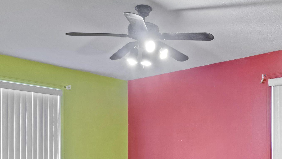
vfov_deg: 26.5
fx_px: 322
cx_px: 213
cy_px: 153
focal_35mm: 43
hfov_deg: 45.6
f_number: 9
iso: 250
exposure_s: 4
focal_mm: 12
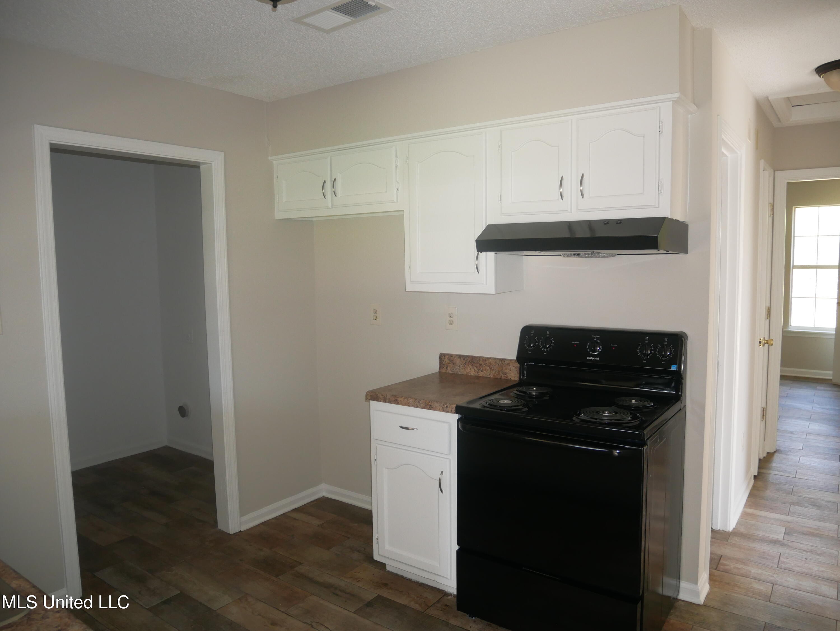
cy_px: 316
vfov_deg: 56.8
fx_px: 583
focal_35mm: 24
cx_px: 420
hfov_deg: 71.6
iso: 800
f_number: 3.5
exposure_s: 1/60
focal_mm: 12
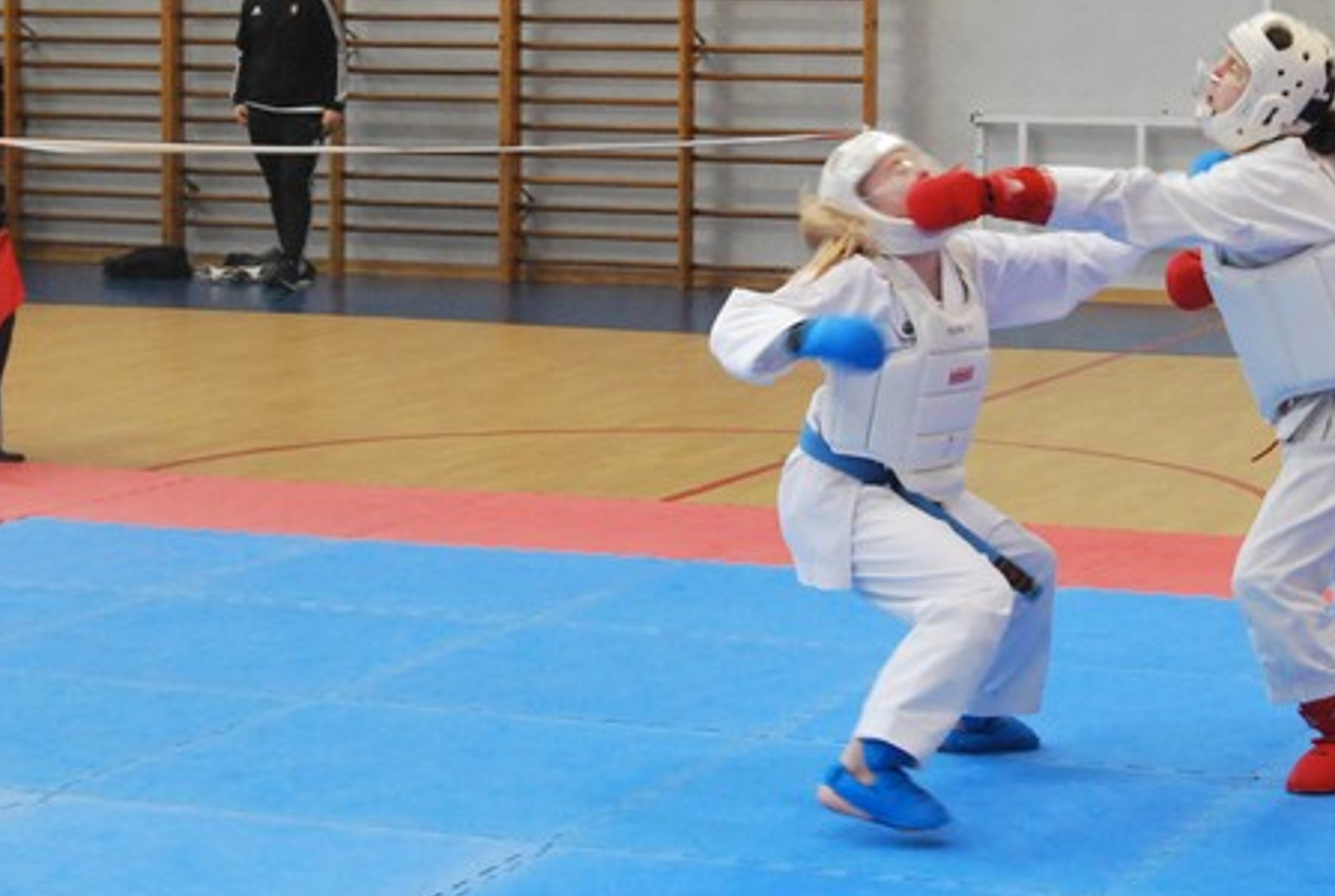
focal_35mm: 94
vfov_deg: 14.6
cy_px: 273
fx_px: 3489
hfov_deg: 21.6
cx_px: 821
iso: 1600
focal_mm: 35
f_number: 8
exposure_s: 1/125
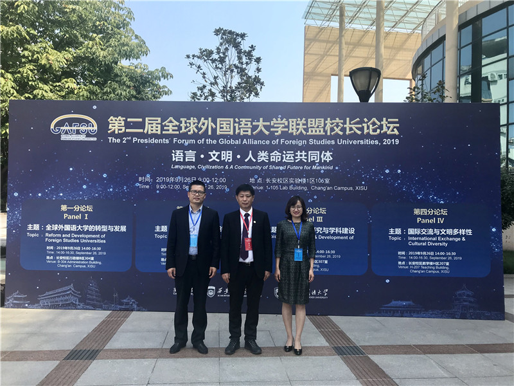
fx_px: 416
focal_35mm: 28
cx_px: 257
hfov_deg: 63.4
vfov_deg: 49.7
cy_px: 193
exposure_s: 1/903
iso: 20
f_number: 1.8
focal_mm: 3.99
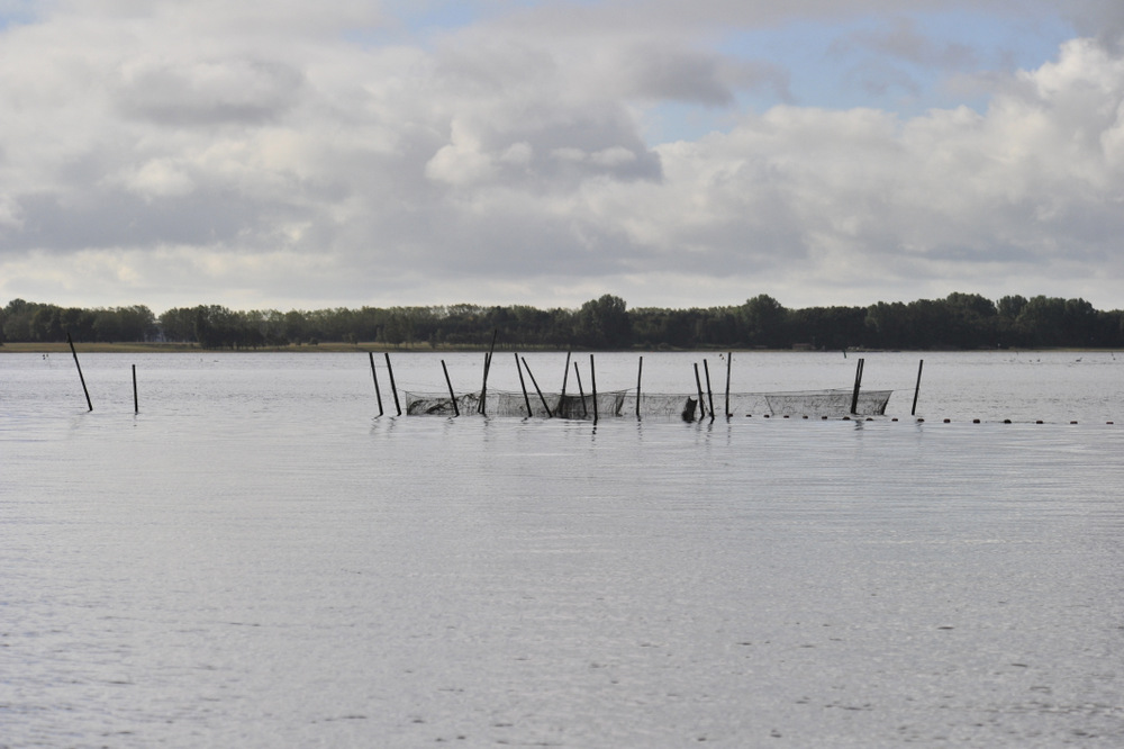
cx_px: 562
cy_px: 374
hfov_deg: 14.7
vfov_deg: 9.8
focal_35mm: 140
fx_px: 4369
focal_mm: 140
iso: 1000
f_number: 7.1
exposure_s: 1/6400
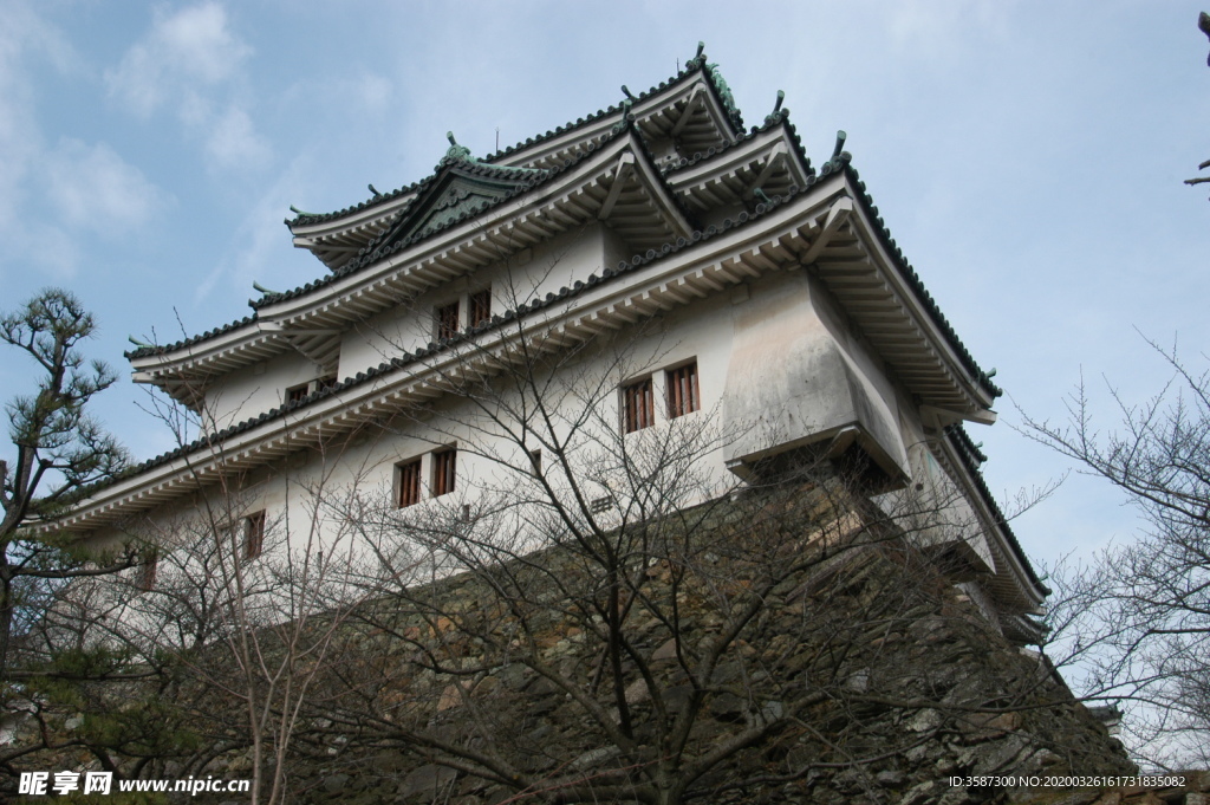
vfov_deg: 36.8
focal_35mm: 36
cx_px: 605
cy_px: 402
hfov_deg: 53.2
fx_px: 1209
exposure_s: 1/320
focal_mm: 24
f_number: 9
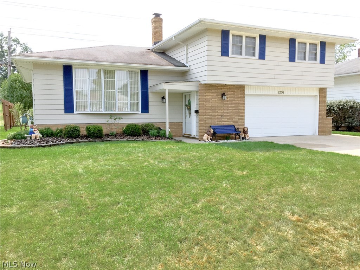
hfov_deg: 61.7
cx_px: 180
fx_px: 302
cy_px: 135
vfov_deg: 48.2
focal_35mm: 29
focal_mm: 4.15
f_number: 2.2
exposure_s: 1/1883
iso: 32
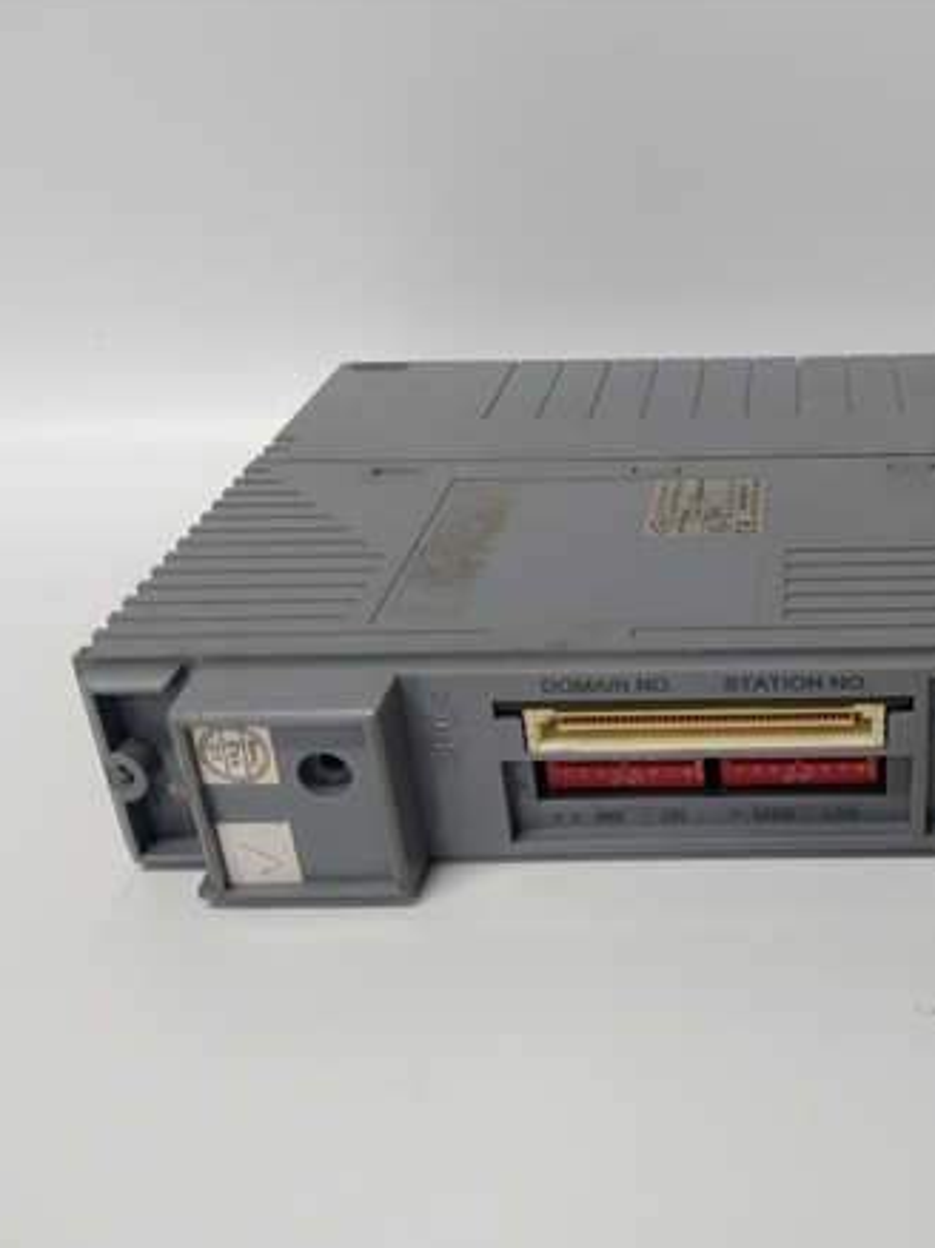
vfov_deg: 50.2
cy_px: 627
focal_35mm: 37
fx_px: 1334
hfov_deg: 36.4
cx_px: 830
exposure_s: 1/30
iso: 185
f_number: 2
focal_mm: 3.79
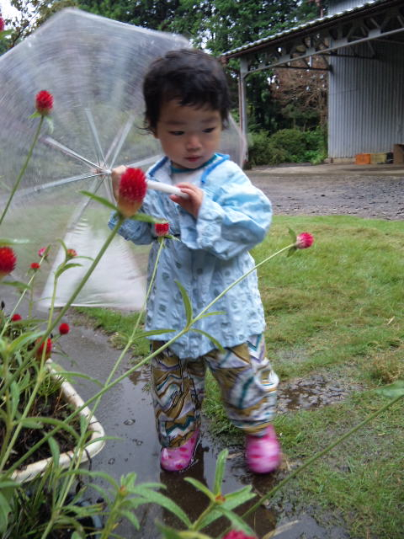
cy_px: 270
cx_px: 202
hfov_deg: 48.2
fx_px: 451
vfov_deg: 61.7
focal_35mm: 29
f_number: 2.8
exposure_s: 1/25
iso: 114
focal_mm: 4.82
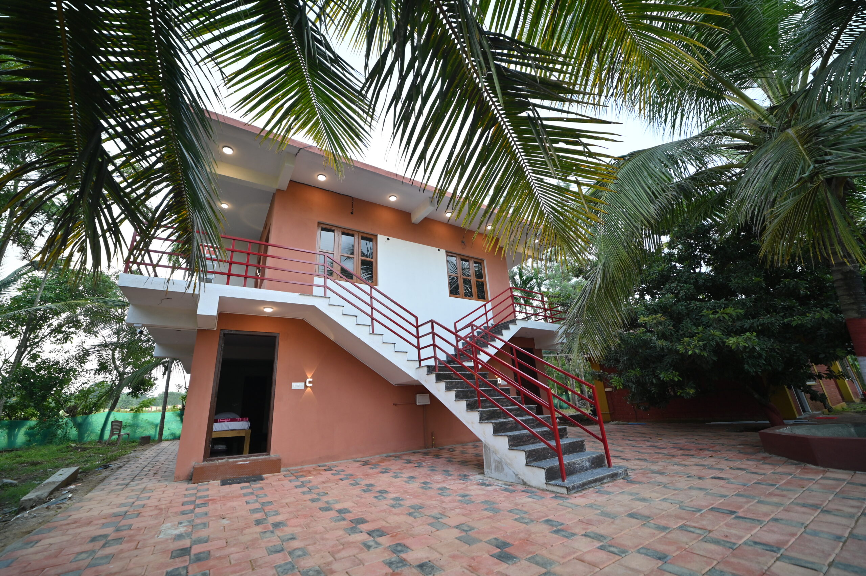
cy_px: 288
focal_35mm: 14
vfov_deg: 81.1
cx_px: 433
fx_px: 337
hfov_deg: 104.3
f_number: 2.8
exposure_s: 1/500
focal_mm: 14
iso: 250
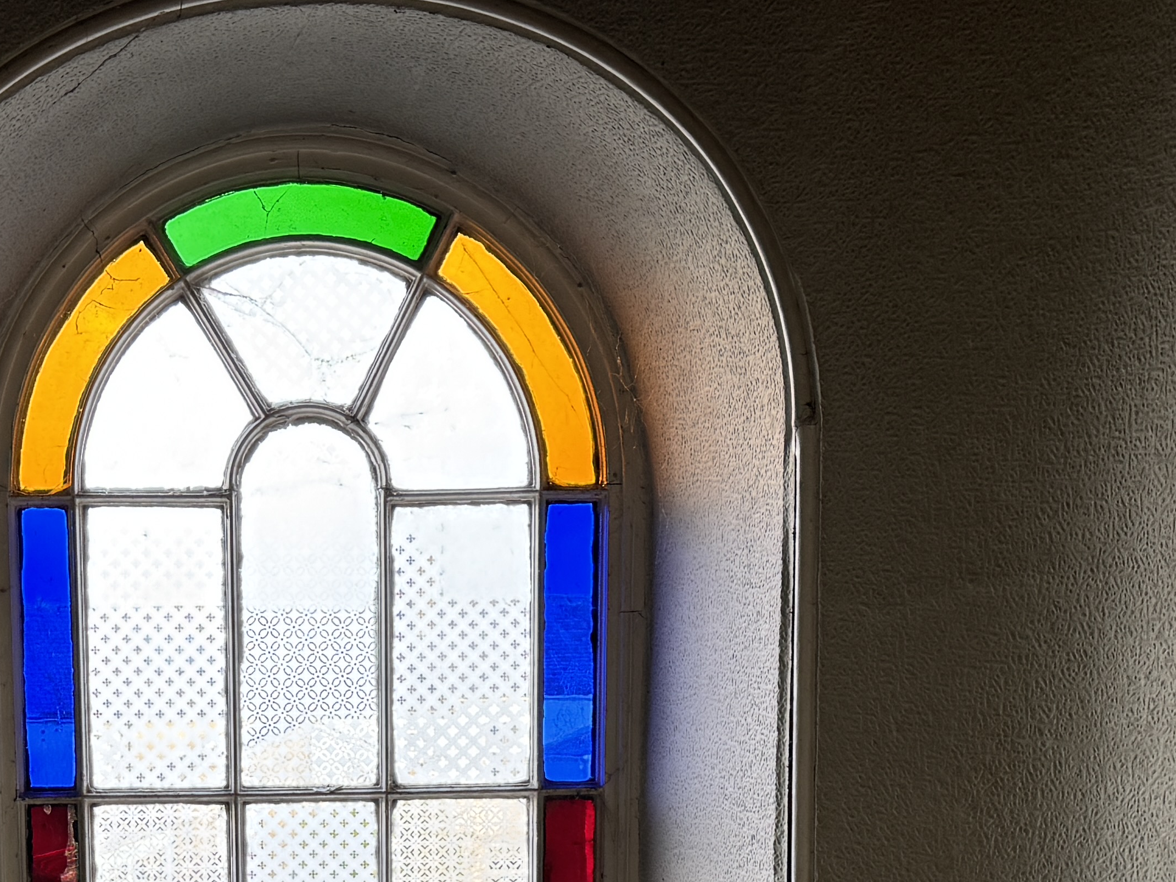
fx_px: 2174
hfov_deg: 29.8
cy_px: 1025
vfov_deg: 21.5
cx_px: 305
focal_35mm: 64
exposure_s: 1/121
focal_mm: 6.76
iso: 160
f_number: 1.78
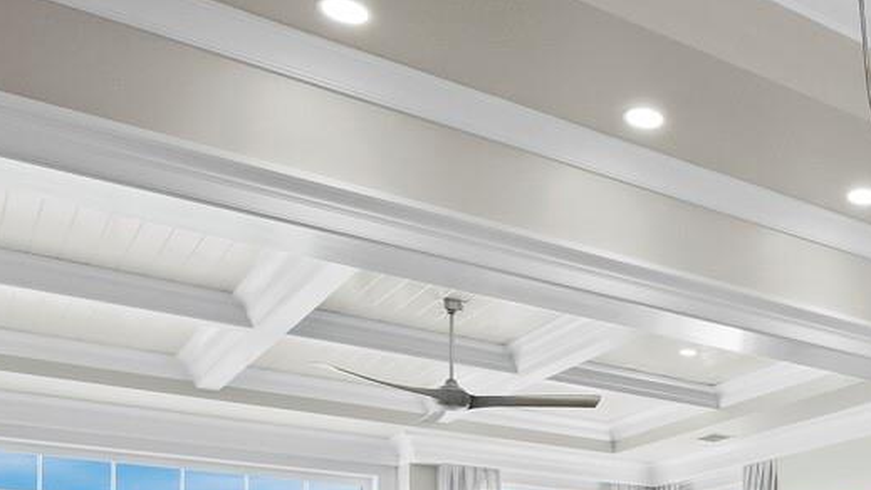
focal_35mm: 47
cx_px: 916
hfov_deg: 37.8
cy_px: 654
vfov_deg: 22.5
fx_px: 1086
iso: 400
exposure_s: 1/6
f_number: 11
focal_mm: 7
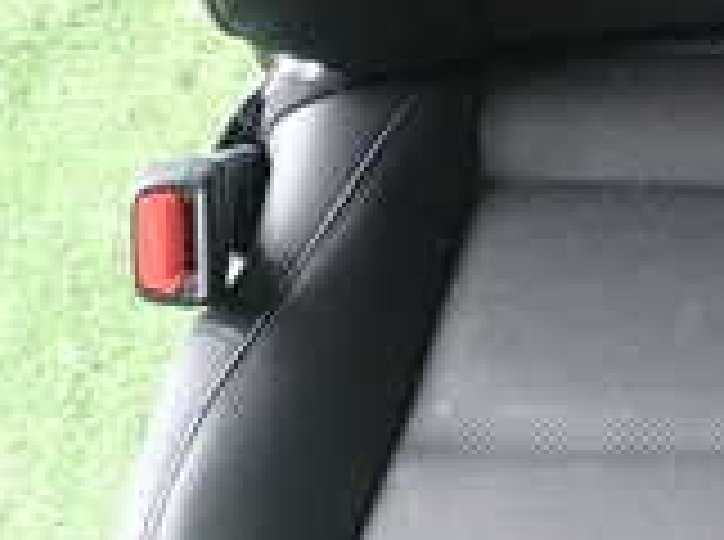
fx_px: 2963
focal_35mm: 142
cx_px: 836
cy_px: 387
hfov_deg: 13.6
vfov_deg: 10.4
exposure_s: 1/40
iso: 320
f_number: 2.7
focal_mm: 6.83
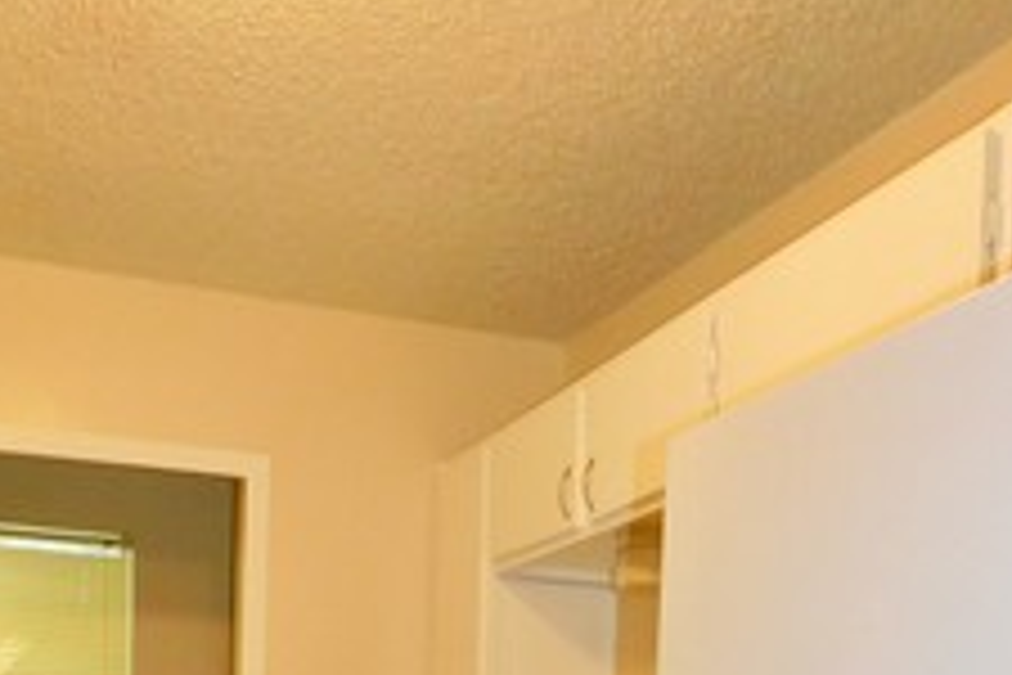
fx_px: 1434
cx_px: 396
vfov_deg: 22.5
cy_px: 963
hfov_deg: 38.7
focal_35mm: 51
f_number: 3
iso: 200
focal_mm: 4
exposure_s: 1/30
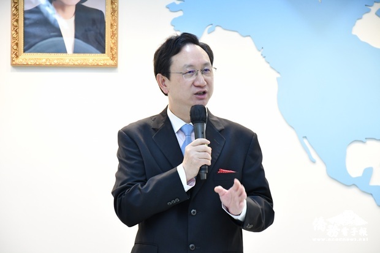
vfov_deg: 10.8
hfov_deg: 16.1
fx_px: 1340
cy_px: 126
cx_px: 190
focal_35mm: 127
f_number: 5.3
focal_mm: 85
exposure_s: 1/125
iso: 2500
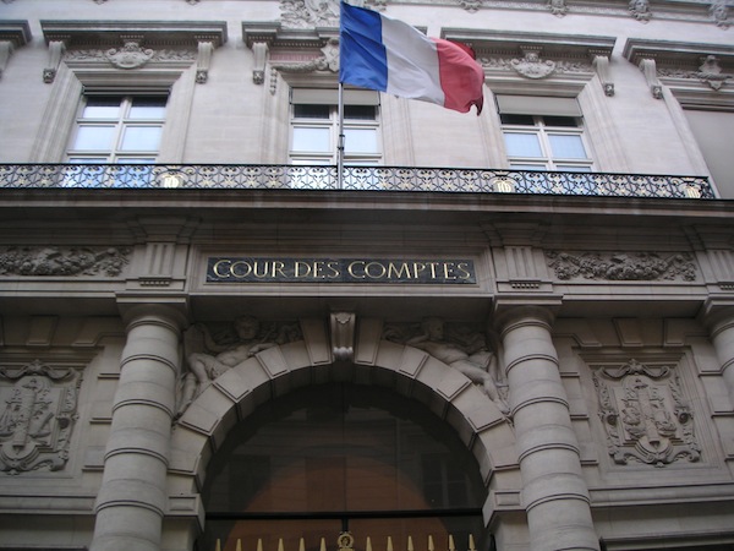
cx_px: 367
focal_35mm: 37
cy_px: 276
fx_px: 785
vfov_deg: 38.7
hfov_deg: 50.1
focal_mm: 5.7
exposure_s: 1/90
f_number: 2.8
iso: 50
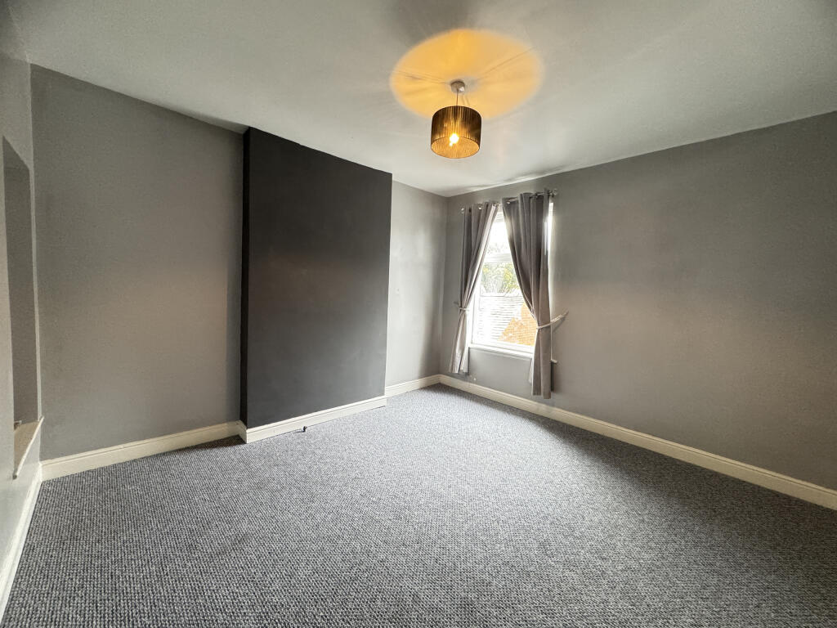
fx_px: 339
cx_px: 418
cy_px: 314
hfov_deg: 102.1
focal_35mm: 14
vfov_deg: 85.7
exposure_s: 1/60
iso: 640
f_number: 2.2
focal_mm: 2.22
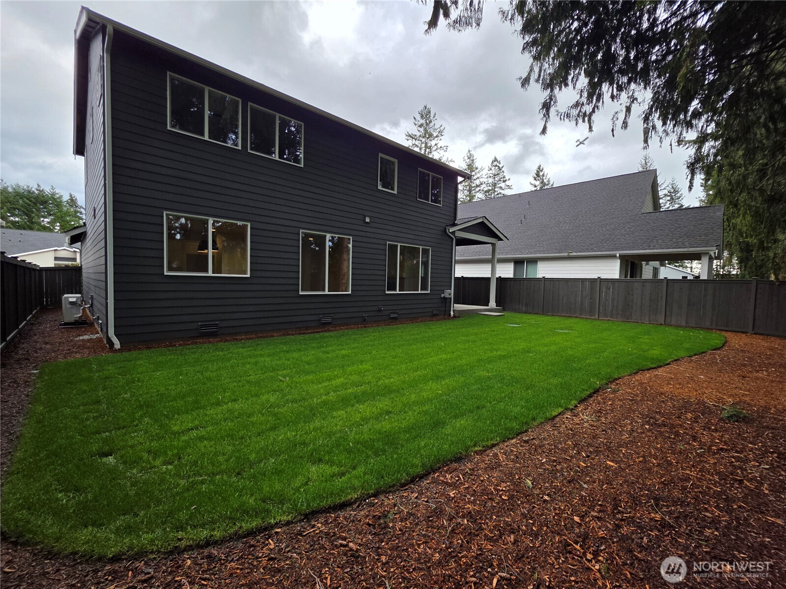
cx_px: 393
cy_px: 294
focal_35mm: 13
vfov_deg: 89.9
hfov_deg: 106.2
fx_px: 295
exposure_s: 1/435
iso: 40
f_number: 1.9
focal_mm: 2.2
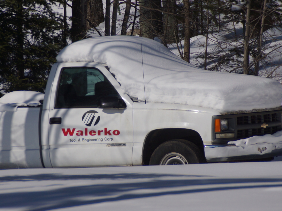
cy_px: 106
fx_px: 3325
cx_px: 152
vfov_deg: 3.6
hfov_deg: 4.9
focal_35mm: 408
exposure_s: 1/500
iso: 100
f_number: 6.3
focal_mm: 250
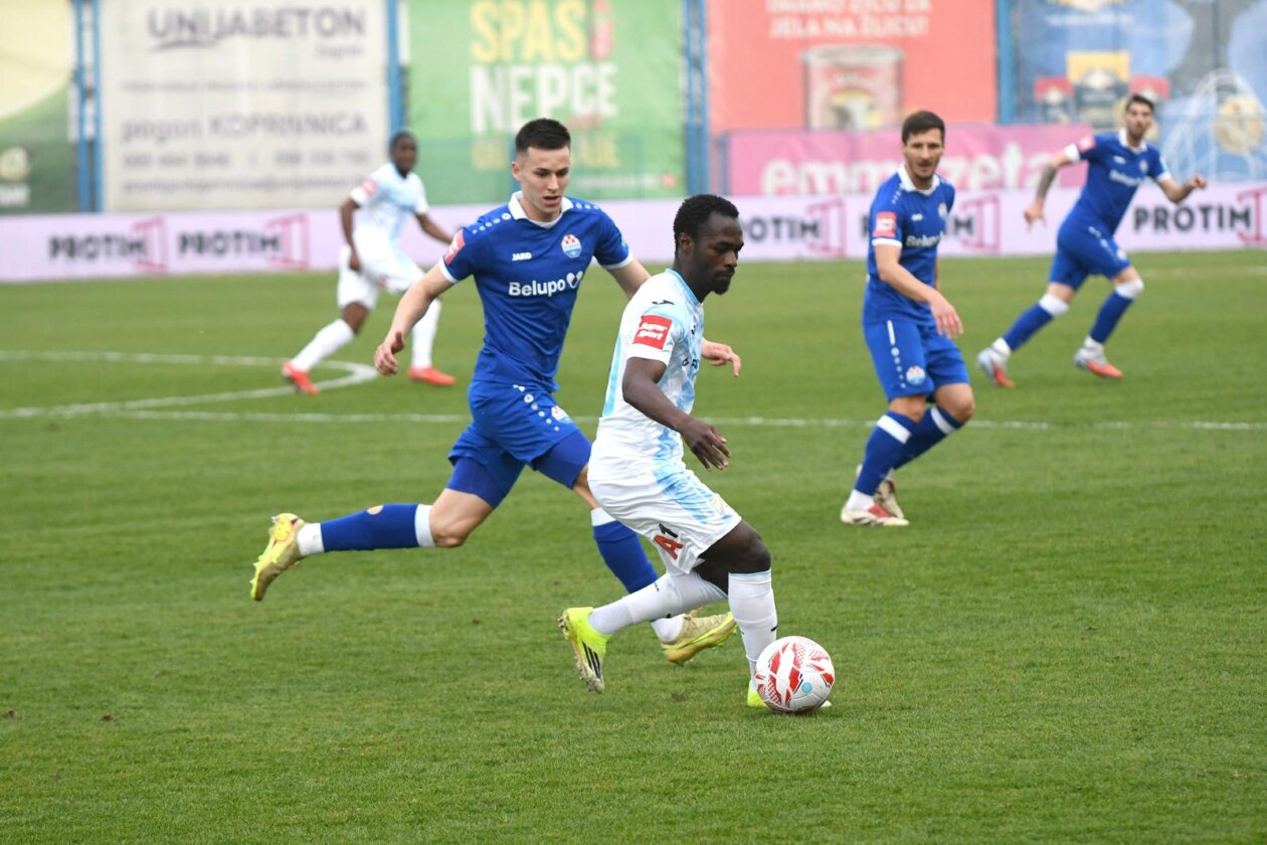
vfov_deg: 6.1
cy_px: 422
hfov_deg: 9.1
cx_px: 634
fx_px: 7918
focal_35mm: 225
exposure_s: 1/2500
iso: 1600
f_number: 4
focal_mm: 150
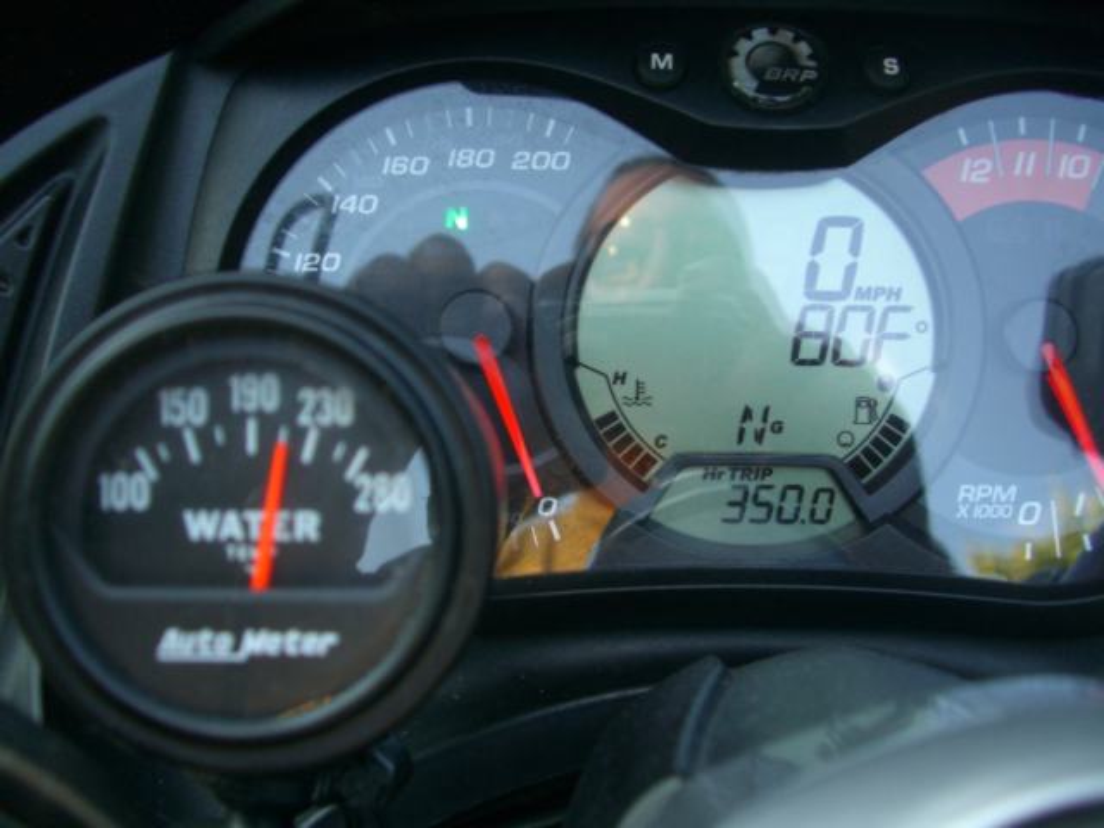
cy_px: 414
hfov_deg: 49.0
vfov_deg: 37.7
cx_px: 552
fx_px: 1212
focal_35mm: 38
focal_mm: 7.9
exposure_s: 1/80
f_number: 2.8
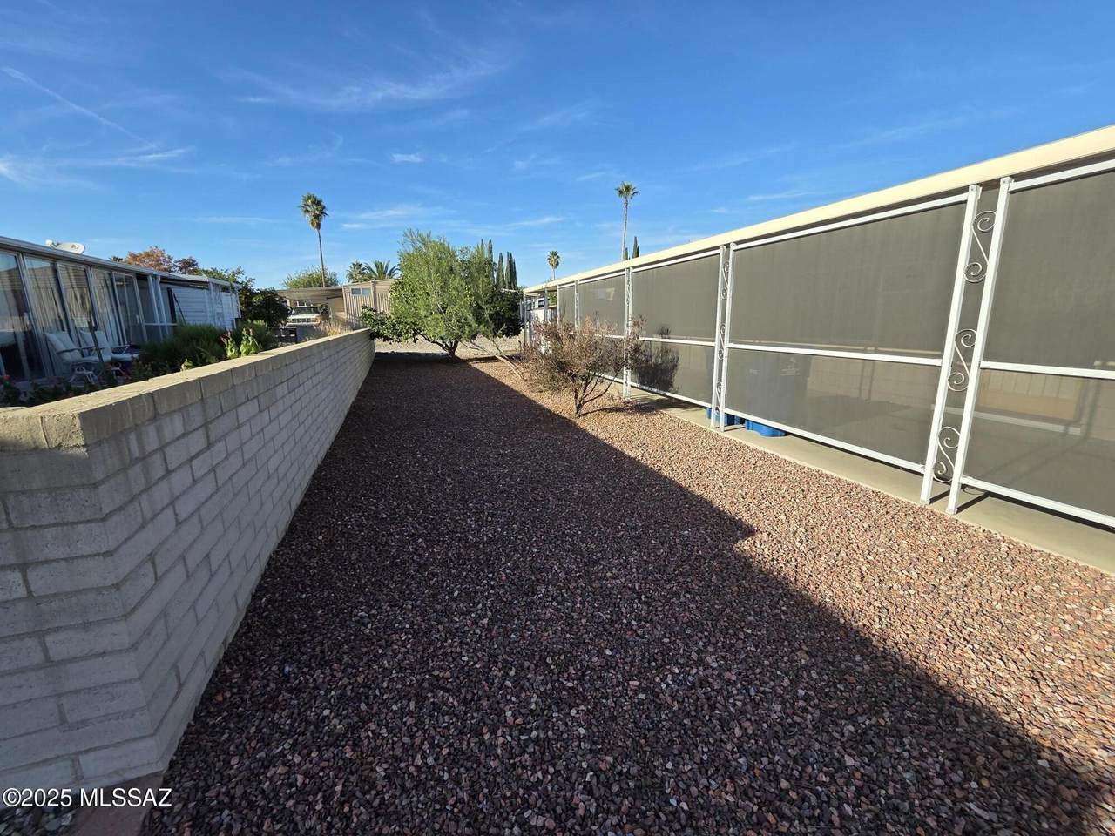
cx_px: 558
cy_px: 418
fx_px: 419
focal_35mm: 13
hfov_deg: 106.2
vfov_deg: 89.9
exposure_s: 1/1182
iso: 50
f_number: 2.2
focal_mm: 2.2
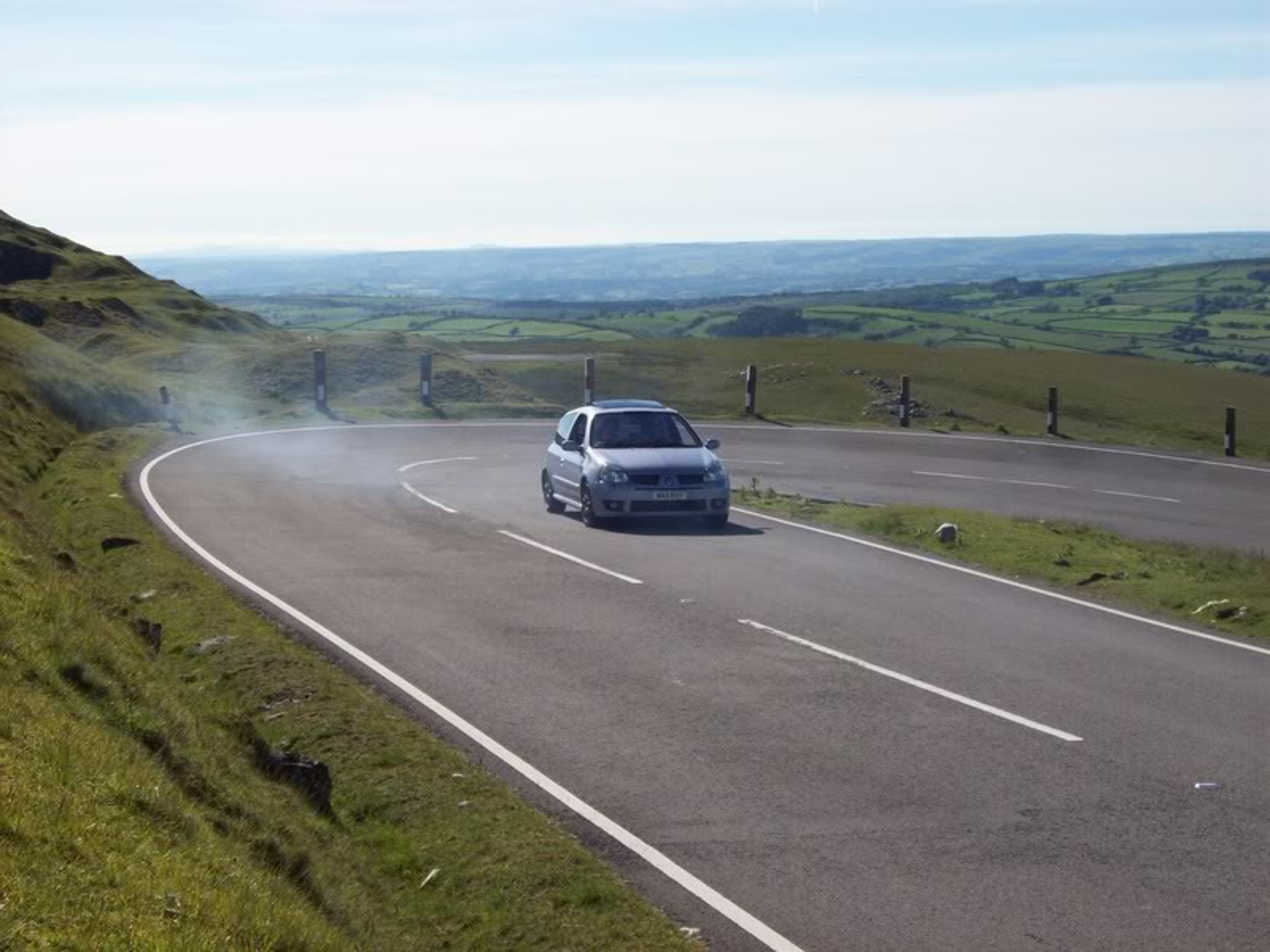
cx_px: 635
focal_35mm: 70
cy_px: 476
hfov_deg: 27.8
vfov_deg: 21.0
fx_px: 2568
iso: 80
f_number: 6.7
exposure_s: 1/463
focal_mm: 11.6
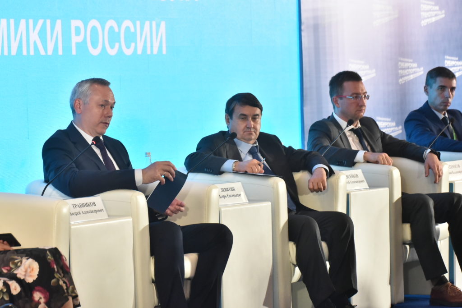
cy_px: 154
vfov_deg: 6.2
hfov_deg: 9.4
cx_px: 231
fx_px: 2824
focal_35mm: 220
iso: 8000
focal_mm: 220
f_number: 11
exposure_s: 1/125
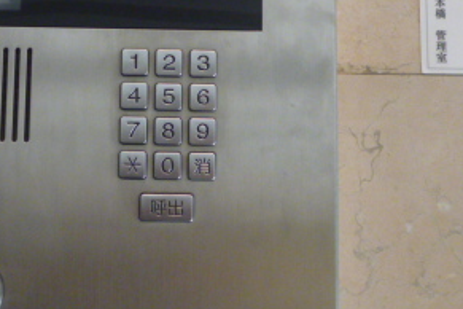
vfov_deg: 21.1
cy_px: 99
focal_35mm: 64
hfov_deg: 31.3
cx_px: 167
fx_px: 823
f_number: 3.1
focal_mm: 5
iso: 400
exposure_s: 1/100
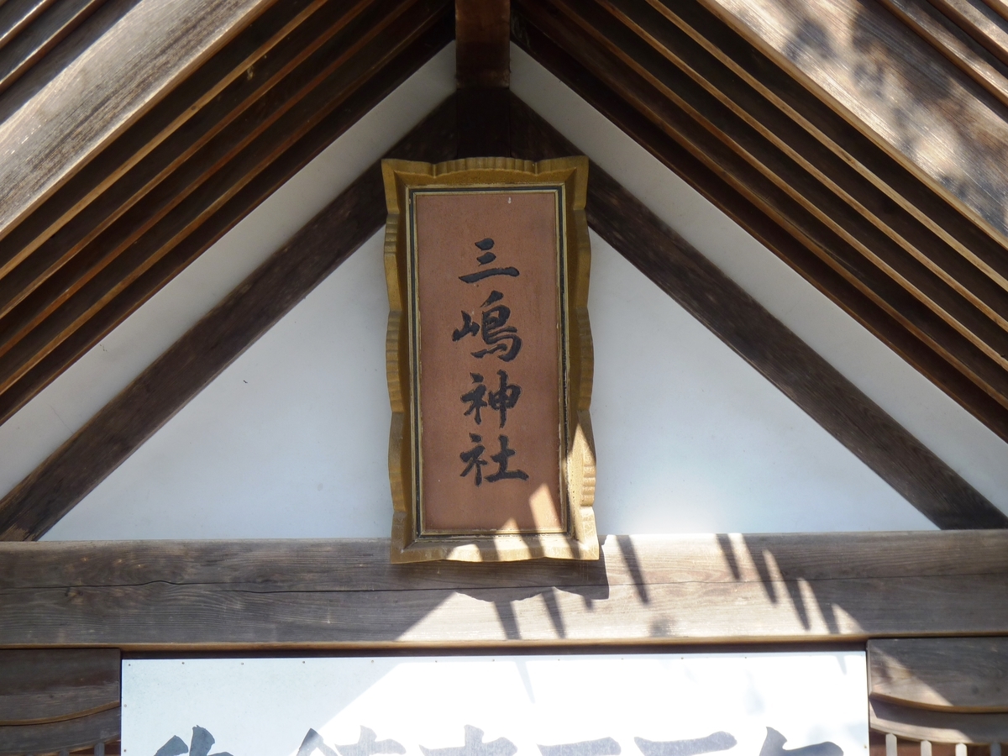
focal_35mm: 159
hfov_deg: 12.4
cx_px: 504
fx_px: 4630
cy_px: 378
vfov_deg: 9.3
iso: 80
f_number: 4
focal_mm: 28.3
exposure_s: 1/160
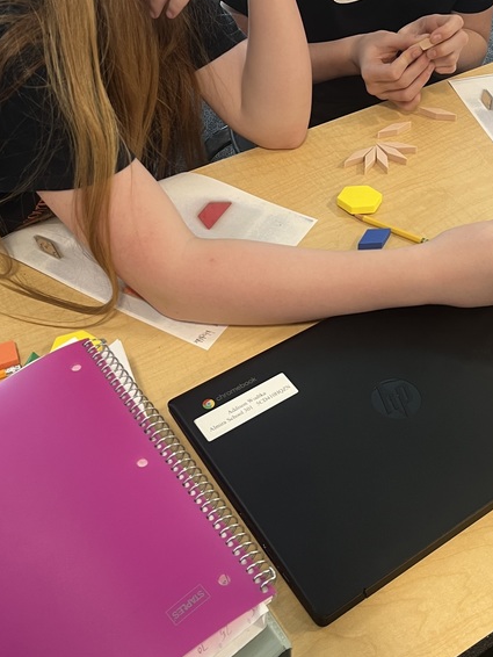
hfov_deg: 30.8
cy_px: 186
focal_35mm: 47
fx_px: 892
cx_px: 288
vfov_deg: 39.6
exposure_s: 1/60
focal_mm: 5.1
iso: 100
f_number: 1.6
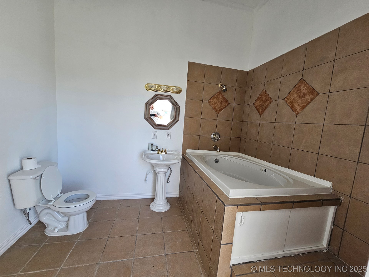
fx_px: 139
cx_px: 184
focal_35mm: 13
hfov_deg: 106.2
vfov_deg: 89.9
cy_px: 138
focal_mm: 2.2
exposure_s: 1/207
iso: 125
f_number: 2.2
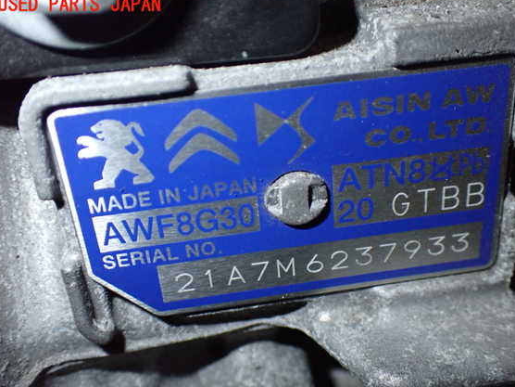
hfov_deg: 45.8
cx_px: 270
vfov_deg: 35.1
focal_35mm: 41
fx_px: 610
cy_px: 202
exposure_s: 1/40
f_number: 8
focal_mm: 6.83
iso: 800
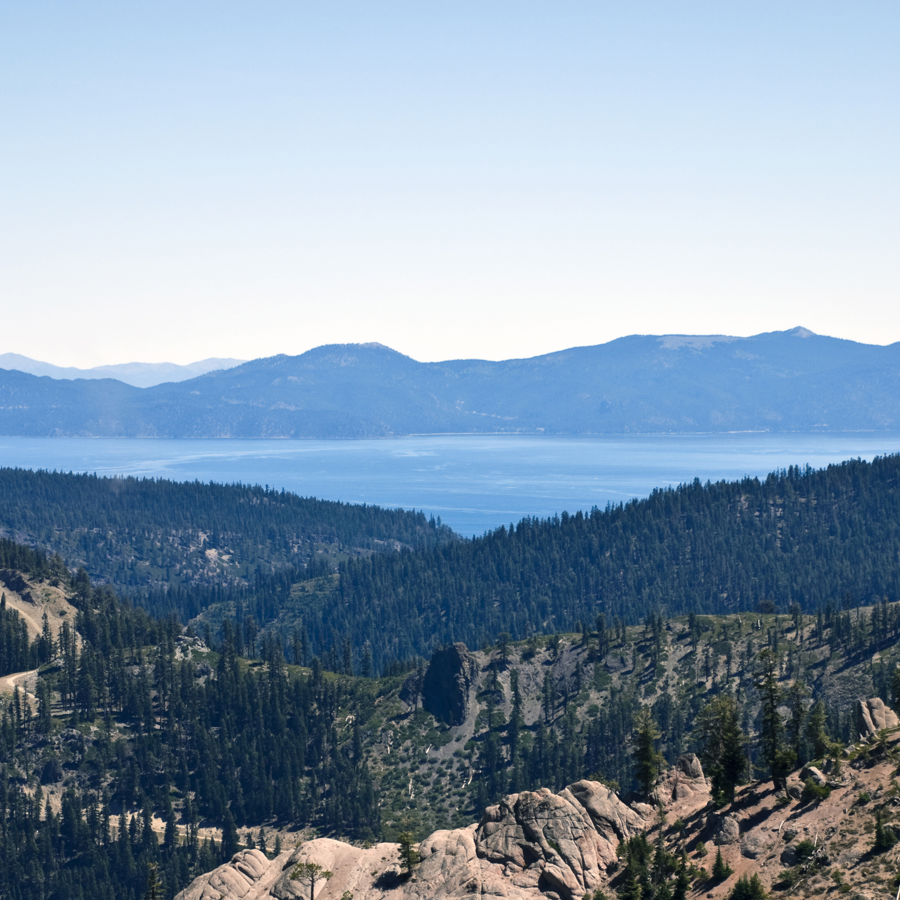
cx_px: 409
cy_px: 629
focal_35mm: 123
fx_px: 3618
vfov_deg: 14.1
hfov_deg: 14.2
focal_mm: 52
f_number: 5.6
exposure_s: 1/160
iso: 100
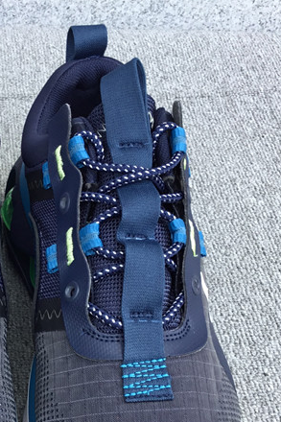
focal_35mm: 66
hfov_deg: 19.9
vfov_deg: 30.0
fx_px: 773
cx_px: -7
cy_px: 315
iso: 25
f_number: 2.4
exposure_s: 1/100
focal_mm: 3.3
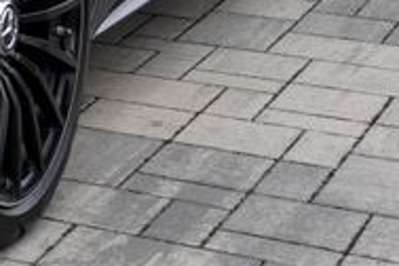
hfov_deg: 10.9
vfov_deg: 7.6
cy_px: -292
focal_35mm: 173
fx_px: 1917
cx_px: -378
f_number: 6.3
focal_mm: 32
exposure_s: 1/160
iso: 100
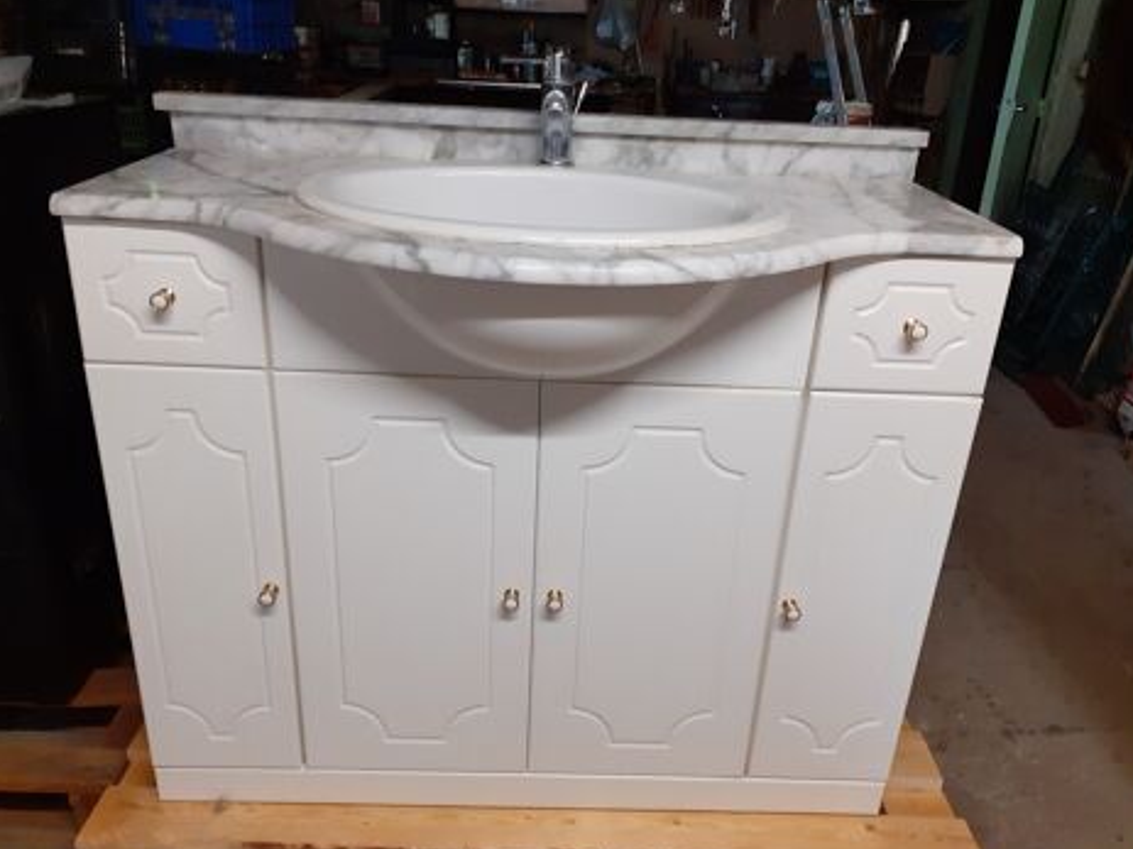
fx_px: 916
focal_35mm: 28
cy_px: 421
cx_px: 575
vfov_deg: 49.7
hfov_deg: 63.5
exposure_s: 1/33
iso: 250
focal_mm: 3.6
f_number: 1.9
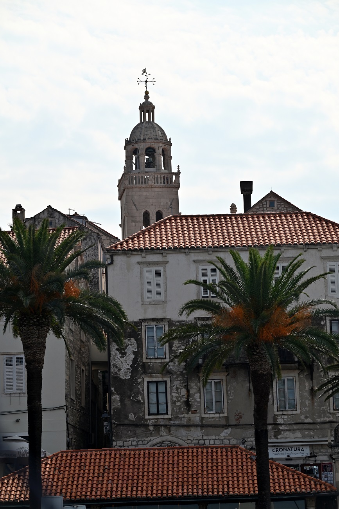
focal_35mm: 112
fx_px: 1581
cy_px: 254
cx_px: 170
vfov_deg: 18.3
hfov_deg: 12.2
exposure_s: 1/800
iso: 100
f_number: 7.1
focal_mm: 112
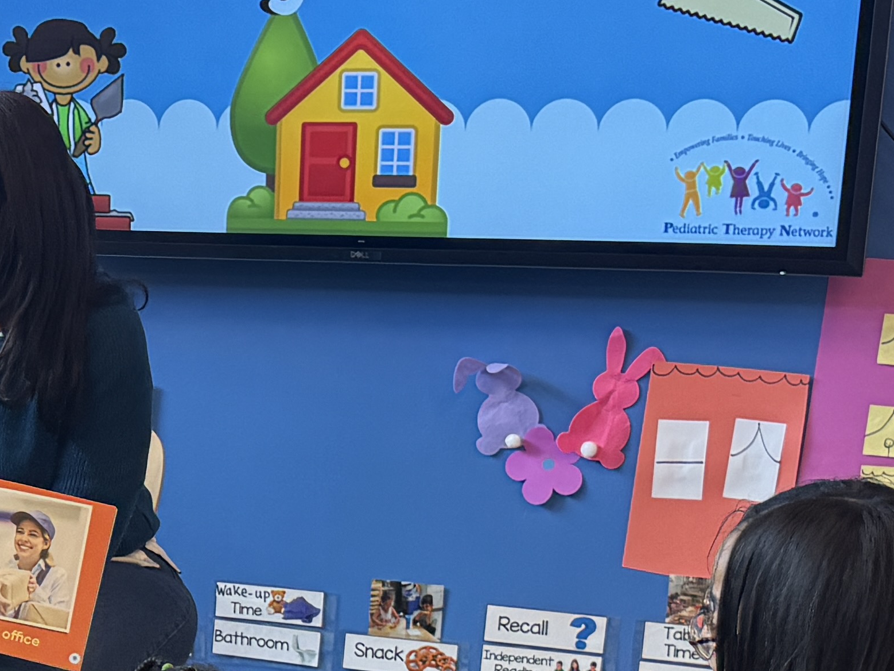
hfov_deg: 21.1
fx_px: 2272
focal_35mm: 88
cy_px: 695
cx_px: -98
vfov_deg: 16.4
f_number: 1.78
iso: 320
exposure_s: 1/120
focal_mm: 6.76
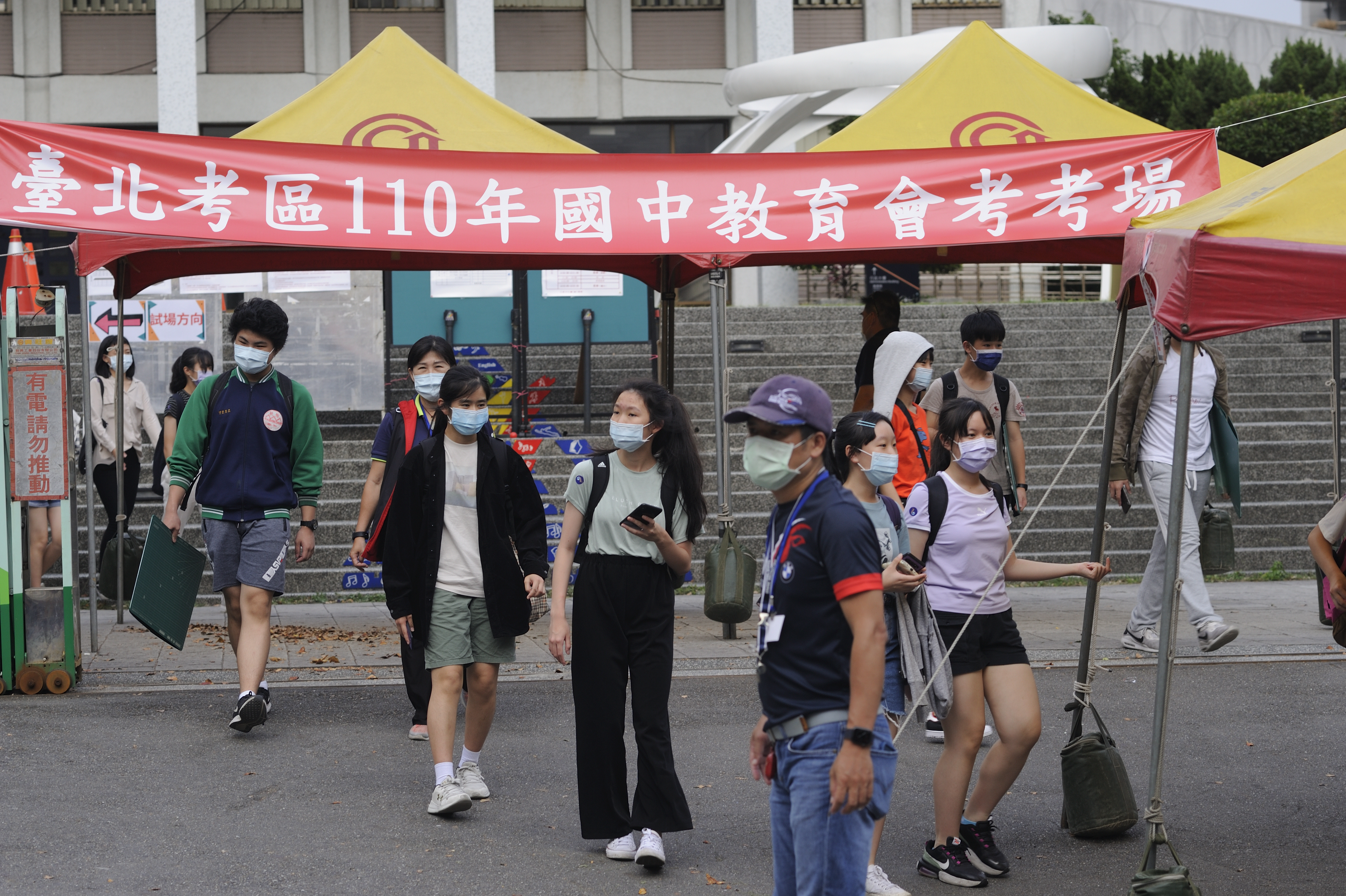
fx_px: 3923
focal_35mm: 105
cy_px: 448
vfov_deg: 13.0
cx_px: 673
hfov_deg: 19.5
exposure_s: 1/250
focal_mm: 105
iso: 200
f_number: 5.6
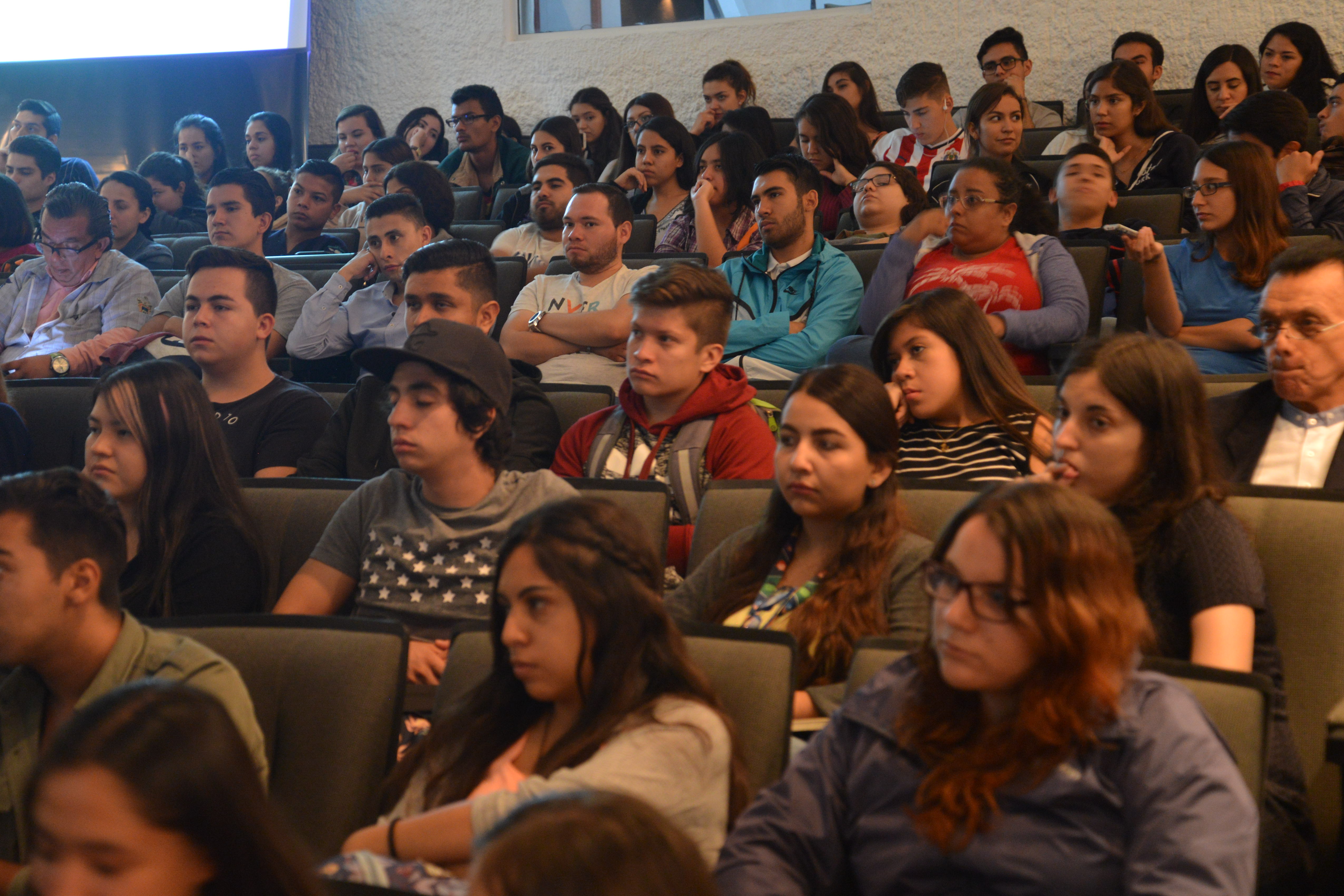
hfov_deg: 27.7
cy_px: 427
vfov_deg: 18.7
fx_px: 2725
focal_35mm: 73
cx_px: 594
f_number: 4.5
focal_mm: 62
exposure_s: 1/8
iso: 1600
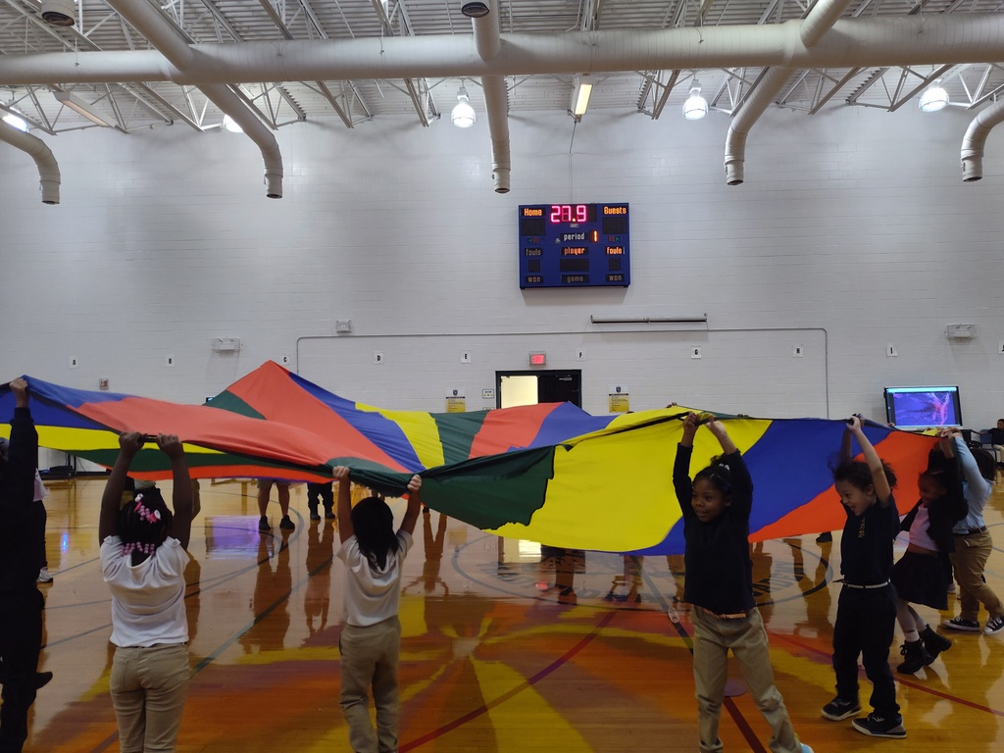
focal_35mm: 23
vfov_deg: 58.9
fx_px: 667
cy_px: 376
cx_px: 502
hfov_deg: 73.9
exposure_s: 1/60
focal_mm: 5.56
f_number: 1.8
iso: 659
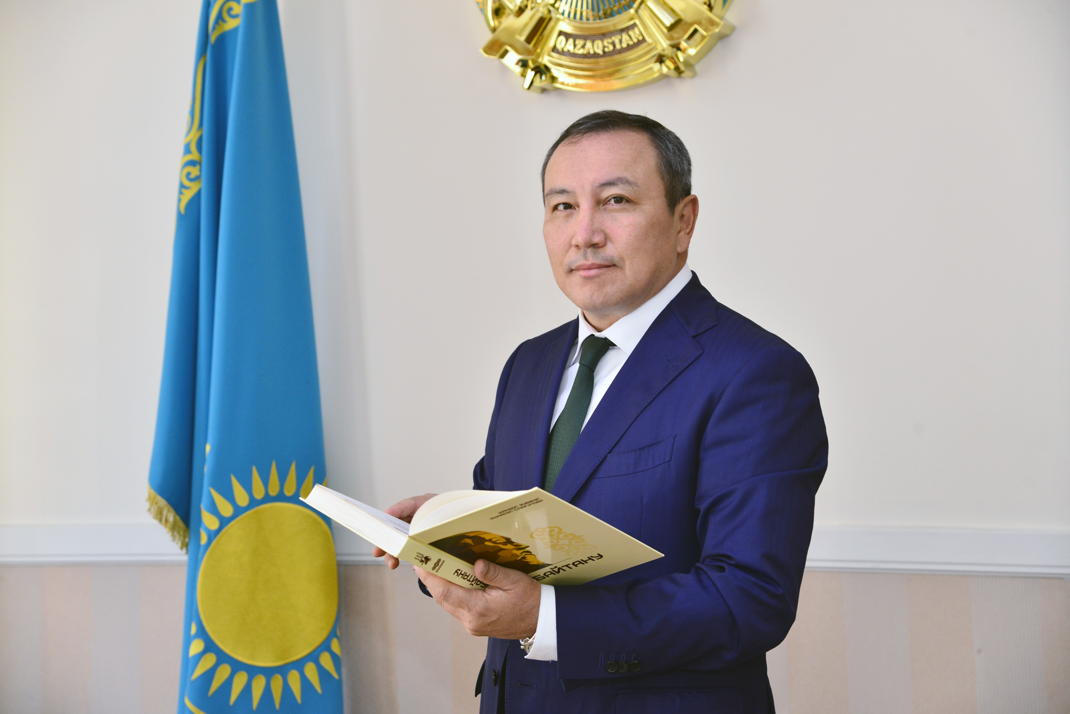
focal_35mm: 78
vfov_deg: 17.5
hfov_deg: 26.0
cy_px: 357
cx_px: 535
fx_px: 2319
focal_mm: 78
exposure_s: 1/200
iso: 1250
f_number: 5
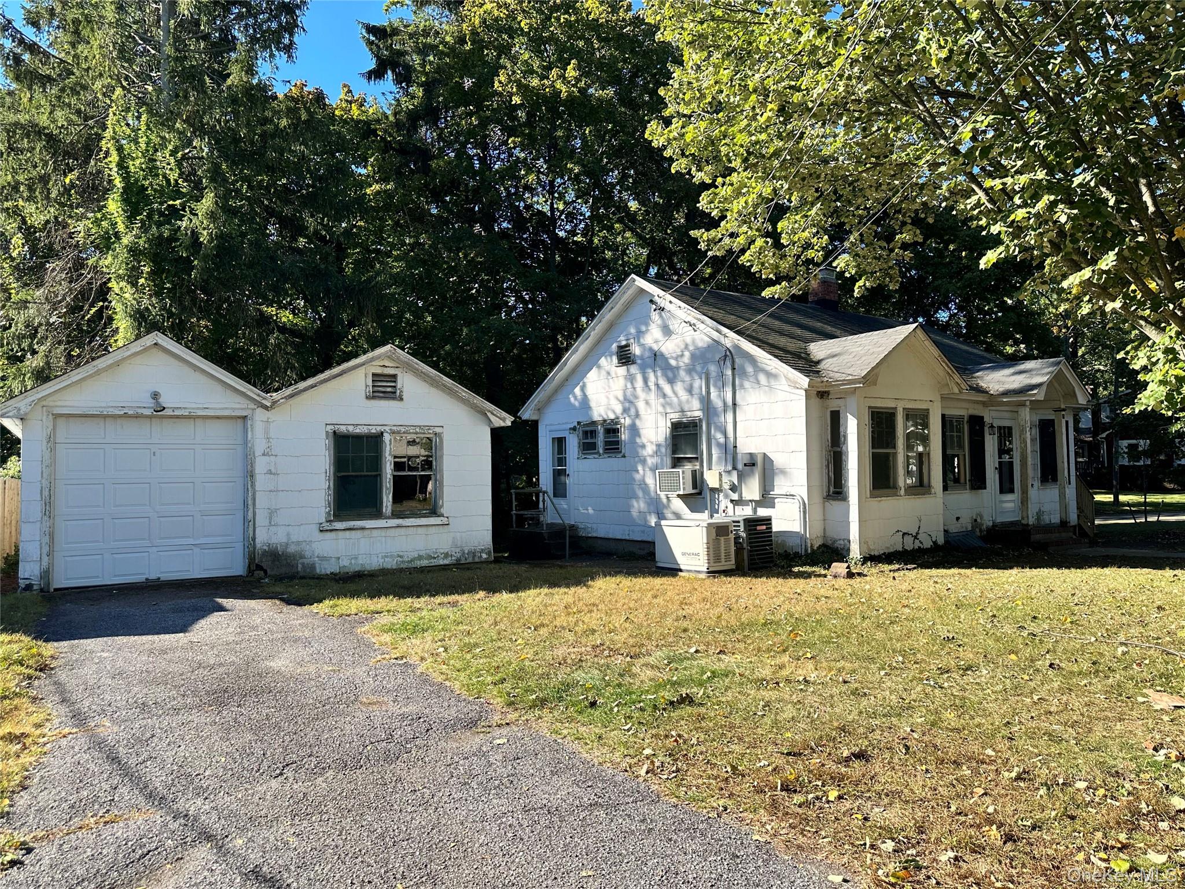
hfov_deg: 71.6
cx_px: 592
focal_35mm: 24
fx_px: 822
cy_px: 444
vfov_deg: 56.8
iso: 80
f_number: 1.78
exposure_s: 1/1721
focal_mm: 6.86
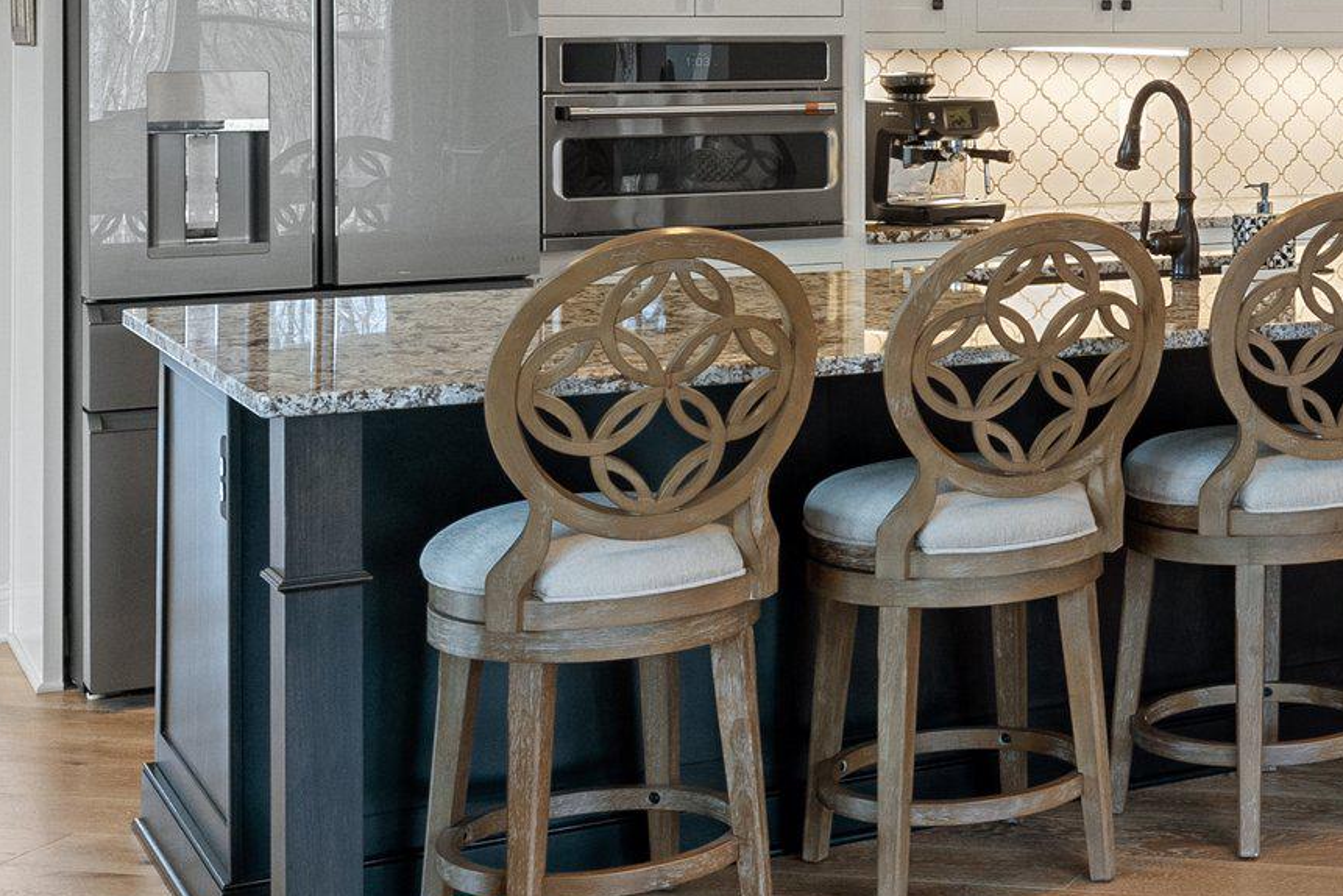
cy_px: 55
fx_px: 2574
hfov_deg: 26.7
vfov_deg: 19.3
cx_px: 1508
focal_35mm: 69
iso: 800
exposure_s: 1/13
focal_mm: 19.5
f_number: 8
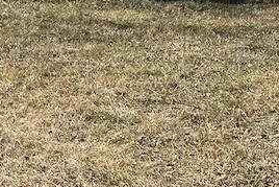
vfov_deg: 10.6
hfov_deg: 13.8
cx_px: -254
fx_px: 1000
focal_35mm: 129
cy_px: 10
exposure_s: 1/2358
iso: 32
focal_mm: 4.25
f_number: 1.8
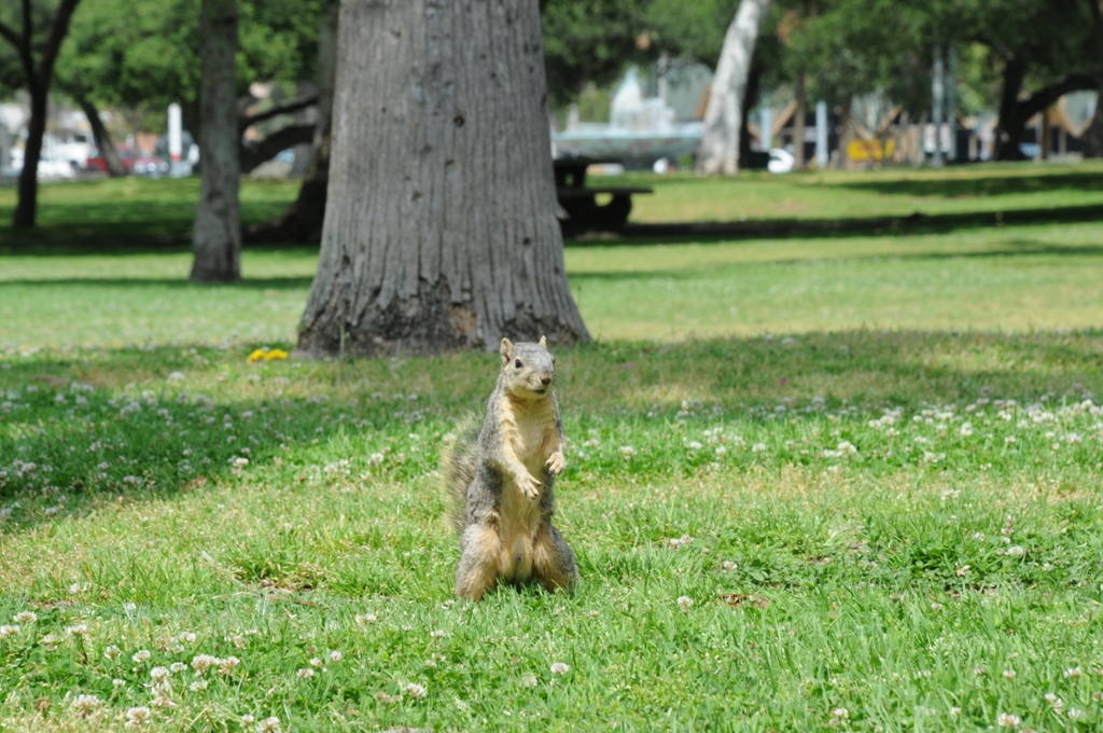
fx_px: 6196
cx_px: 552
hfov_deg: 10.2
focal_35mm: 202
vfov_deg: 6.8
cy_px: 366
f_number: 16
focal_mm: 135
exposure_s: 1/125
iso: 400
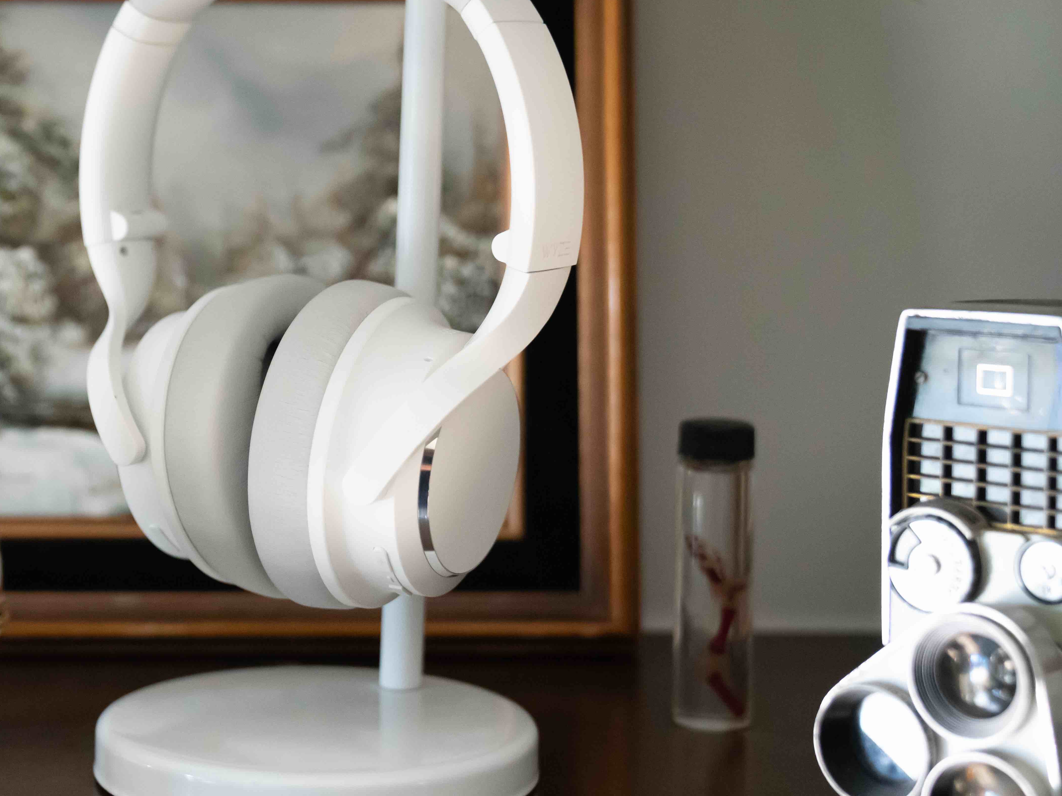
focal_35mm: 73
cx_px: 320
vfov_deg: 20.1
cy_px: 305
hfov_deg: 26.5
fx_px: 2240
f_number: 2.8
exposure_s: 1/800
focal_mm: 41
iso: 8000
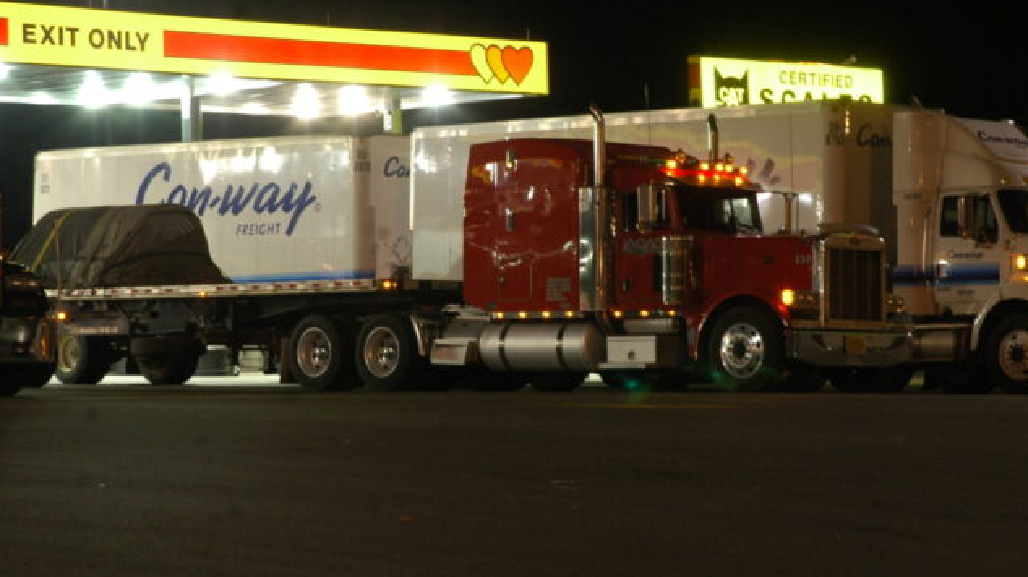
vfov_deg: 10.9
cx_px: 530
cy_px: 224
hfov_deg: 19.3
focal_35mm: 111
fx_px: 3024
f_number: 9
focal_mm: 56
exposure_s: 1/1.6
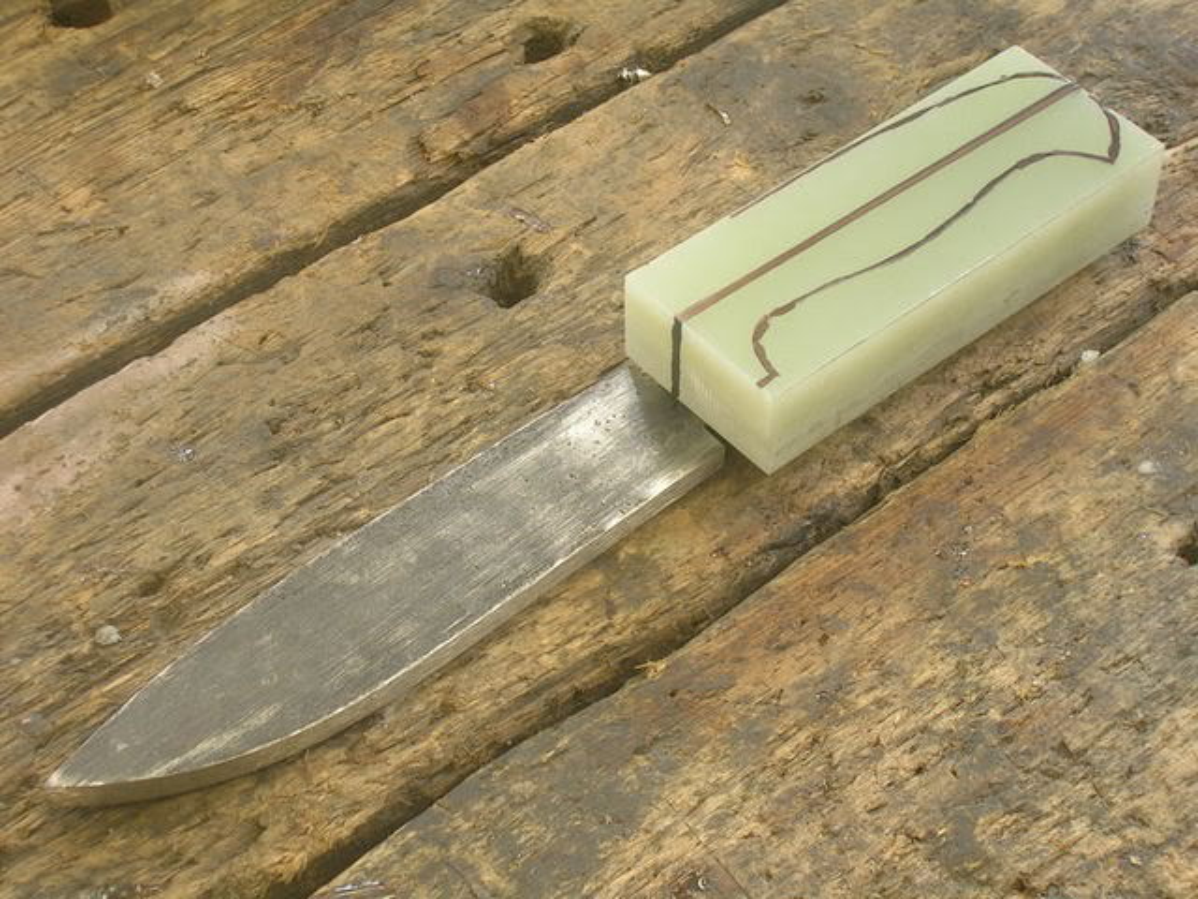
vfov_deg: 18.0
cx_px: 599
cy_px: 450
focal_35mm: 82
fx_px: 2838
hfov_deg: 23.8
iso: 60
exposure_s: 1/3.8
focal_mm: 12.4
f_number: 4.1
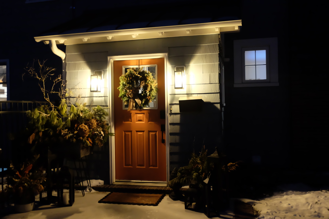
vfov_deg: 37.9
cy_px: 110
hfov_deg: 54.4
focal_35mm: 35
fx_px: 320
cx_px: 164
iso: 3200
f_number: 4.2
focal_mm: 23.2
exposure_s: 1/15
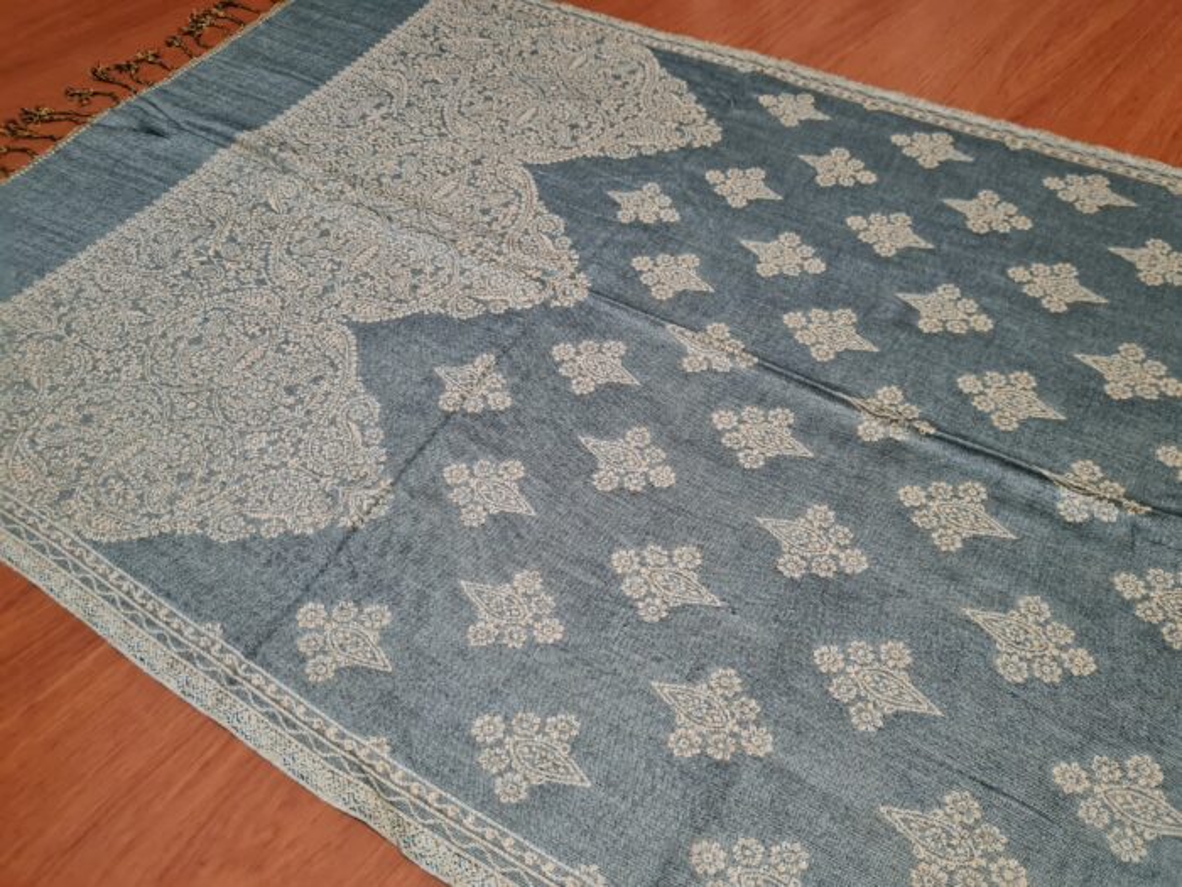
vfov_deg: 53.1
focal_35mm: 26
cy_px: 444
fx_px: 888
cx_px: 591
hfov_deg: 67.3
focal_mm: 5.4
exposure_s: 1/30
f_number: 1.8
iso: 640
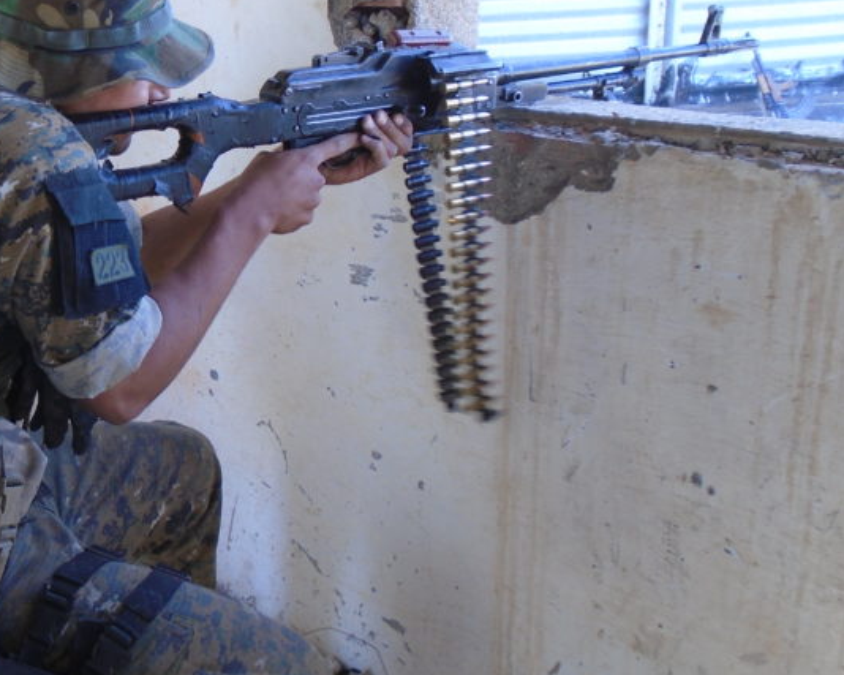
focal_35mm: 43
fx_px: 1074
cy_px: 279
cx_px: 137
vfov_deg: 34.8
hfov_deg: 40.6
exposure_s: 1/40
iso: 100
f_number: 3.2
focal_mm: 4.6
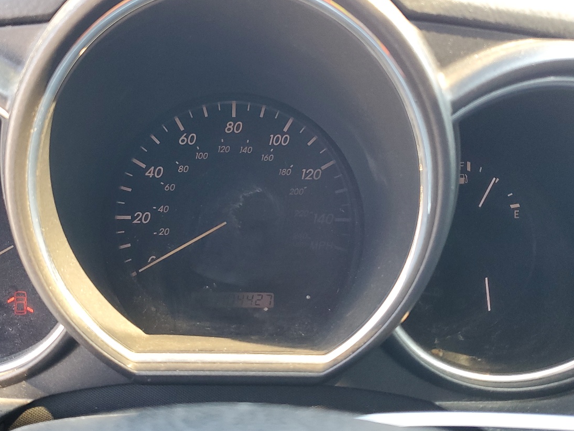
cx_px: 231
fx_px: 630
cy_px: 212
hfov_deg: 48.7
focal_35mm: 38
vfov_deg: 37.7
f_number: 1.5
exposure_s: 1/120
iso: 95
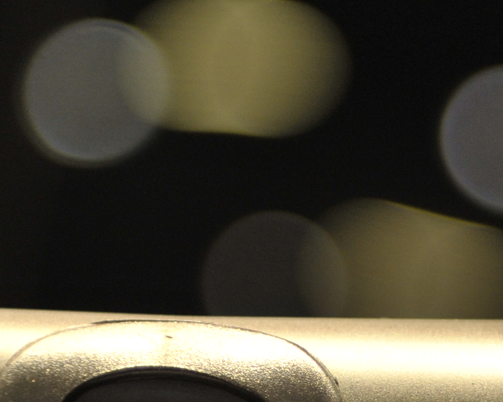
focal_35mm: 215
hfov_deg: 9.0
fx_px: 3200
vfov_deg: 7.2
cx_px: 381
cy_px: 411
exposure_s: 1/200
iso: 1250
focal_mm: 60
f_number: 2.8
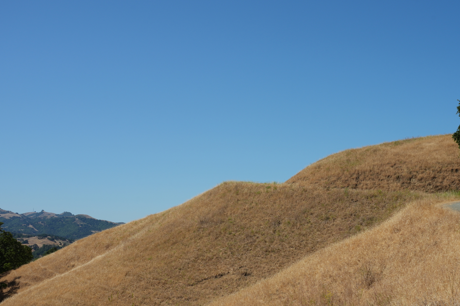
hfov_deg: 33.7
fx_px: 754
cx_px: 291
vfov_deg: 23.0
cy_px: 184
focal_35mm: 59
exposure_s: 1/125
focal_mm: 37
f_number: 14
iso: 100
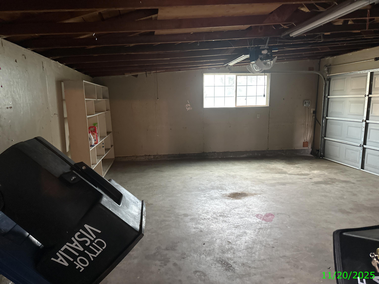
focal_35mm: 24
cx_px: 190
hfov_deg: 71.6
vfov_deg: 56.8
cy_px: 142
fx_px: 263
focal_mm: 6.86
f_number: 1.78
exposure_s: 1/40
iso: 640
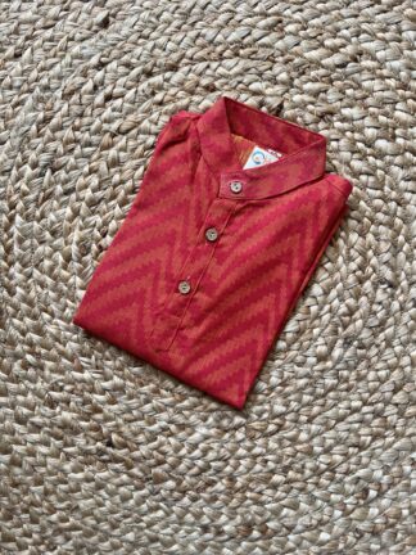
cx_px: 208
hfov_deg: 53.1
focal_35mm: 26
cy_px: 278
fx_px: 417
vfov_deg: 67.3
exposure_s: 1/122
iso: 40
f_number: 1.6
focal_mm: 5.1
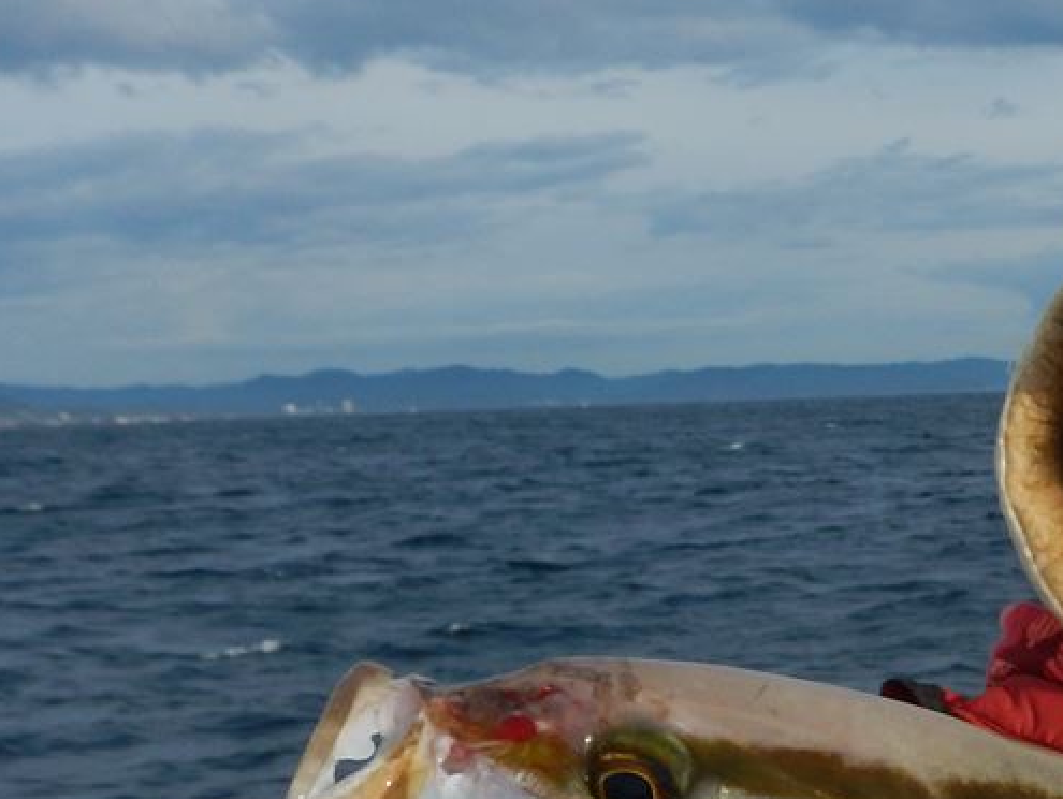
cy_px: 825
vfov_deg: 22.6
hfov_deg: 27.9
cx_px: 1226
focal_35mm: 62
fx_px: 1905
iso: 125
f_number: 4.1
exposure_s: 1/800
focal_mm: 4.3
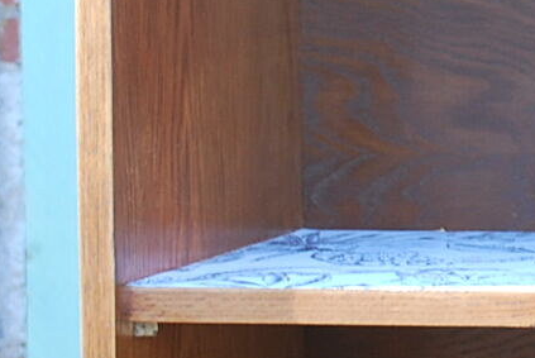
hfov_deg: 9.7
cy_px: 185
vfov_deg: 6.7
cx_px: 835
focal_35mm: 206
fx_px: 3064
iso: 200
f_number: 4.8
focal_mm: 30
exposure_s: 1/40
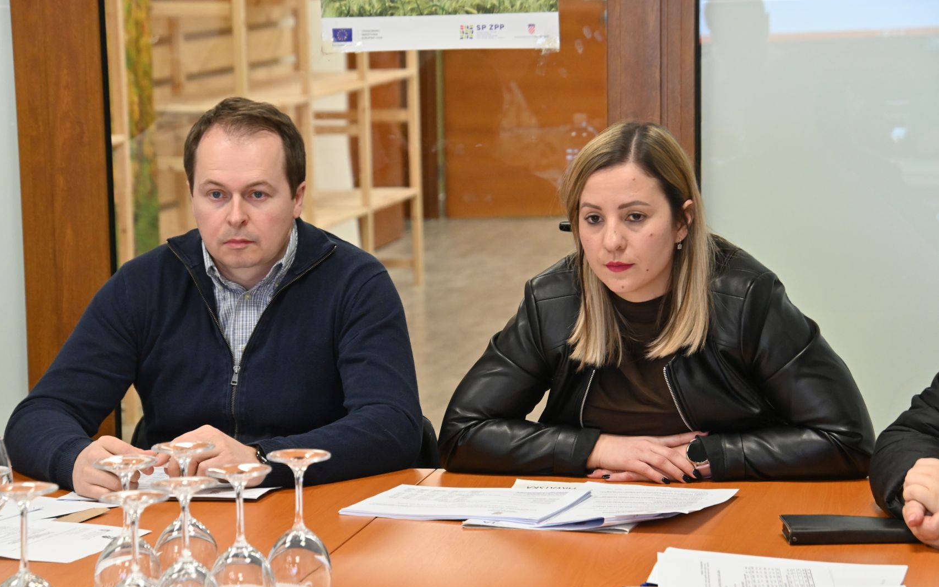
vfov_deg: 9.3
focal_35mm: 141
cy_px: 287
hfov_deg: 14.8
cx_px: 469
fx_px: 3608
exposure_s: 1/125
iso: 1600
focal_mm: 92
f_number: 5.6
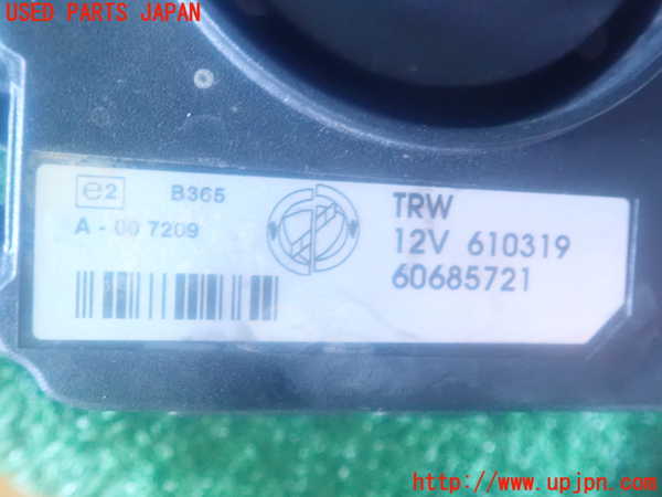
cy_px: 248
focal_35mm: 30
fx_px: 574
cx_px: 331
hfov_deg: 60.0
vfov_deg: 46.8
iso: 1600
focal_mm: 5.5
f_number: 2.3
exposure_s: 1/25
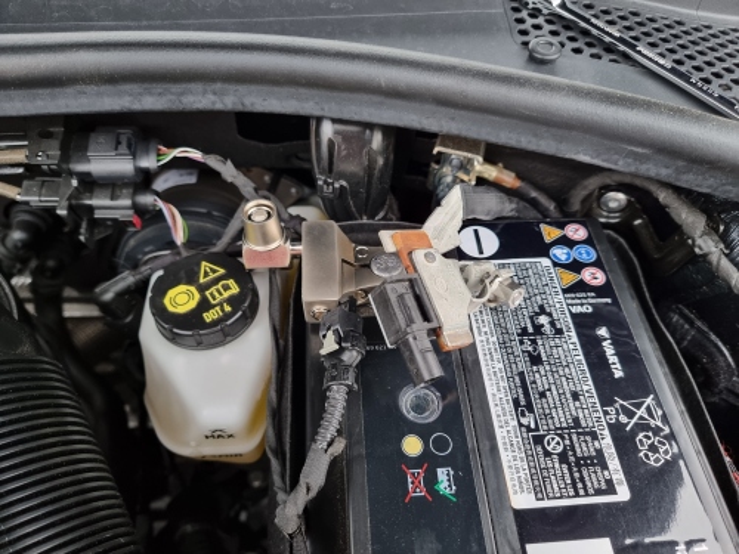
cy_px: 277
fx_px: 512
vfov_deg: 56.8
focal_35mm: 24
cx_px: 370
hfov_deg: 71.6
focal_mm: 6.7
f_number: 1.8
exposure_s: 1/50
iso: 250
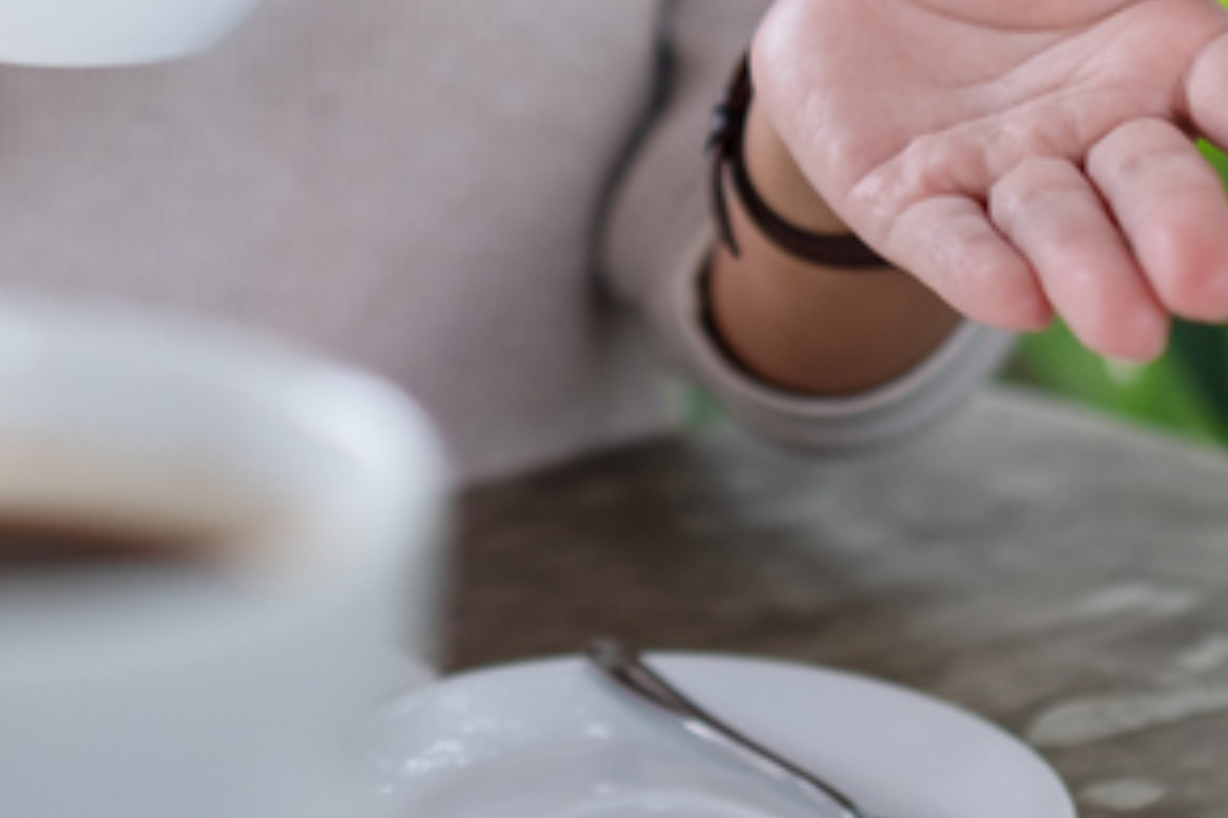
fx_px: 2967
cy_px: -48
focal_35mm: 87
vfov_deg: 15.4
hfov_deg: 23.2
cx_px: 359
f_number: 2
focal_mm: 23
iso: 200
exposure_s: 1/480
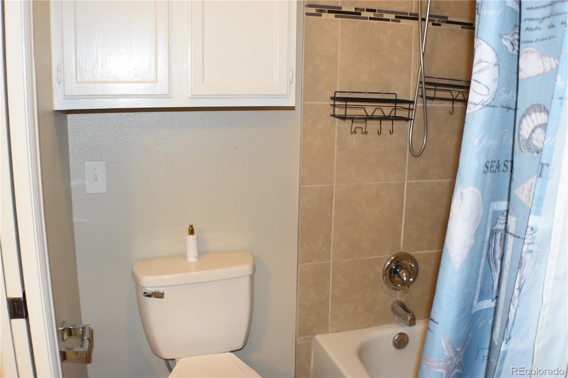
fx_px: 686
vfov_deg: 30.8
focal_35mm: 44
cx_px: 284
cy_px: 189
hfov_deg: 45.0
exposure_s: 1/60
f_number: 4.2
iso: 1400
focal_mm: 29
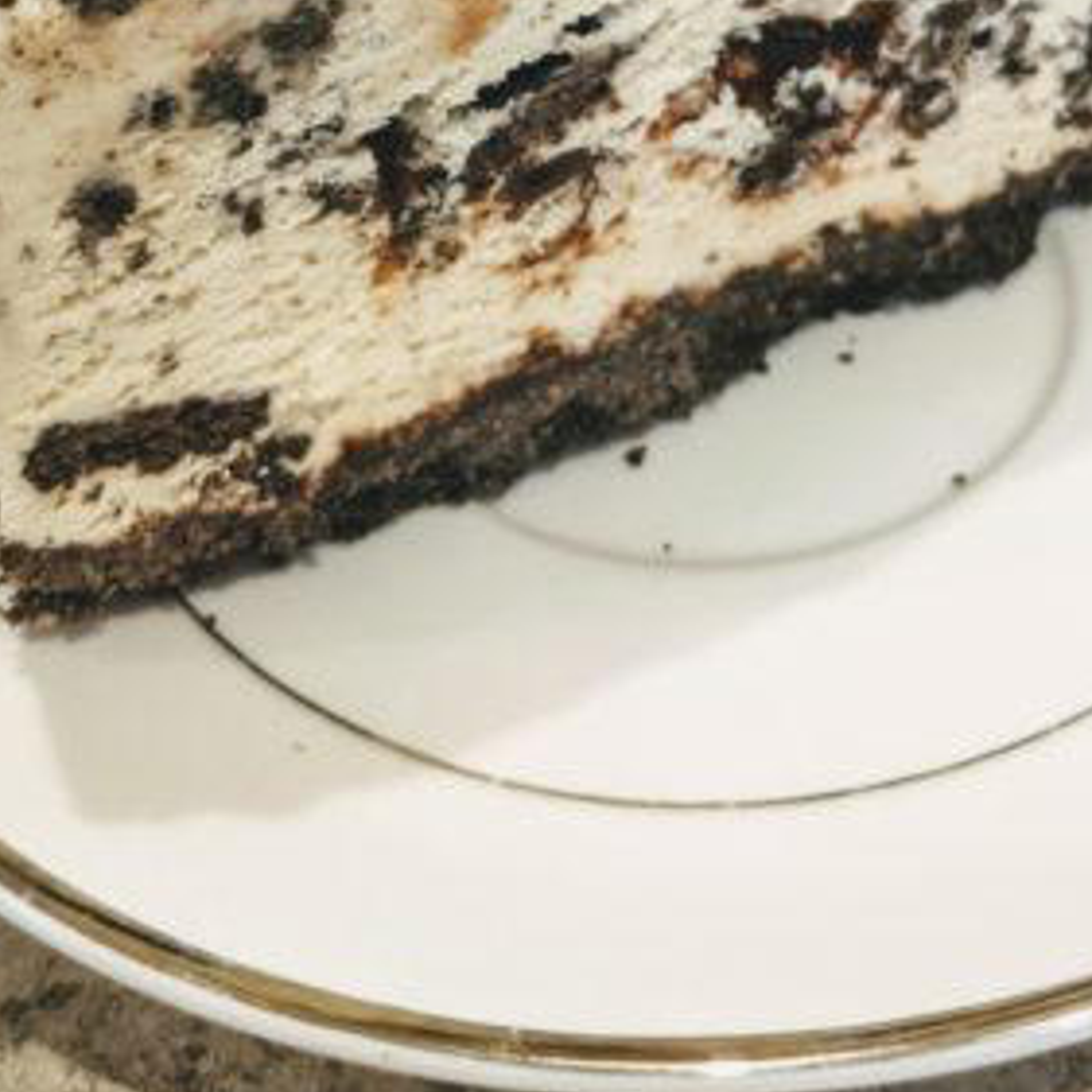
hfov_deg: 25.3
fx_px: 2427
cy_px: -109
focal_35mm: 68
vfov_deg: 23.8
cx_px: 595
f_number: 1.7
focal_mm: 4.4
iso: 551
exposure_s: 1/60
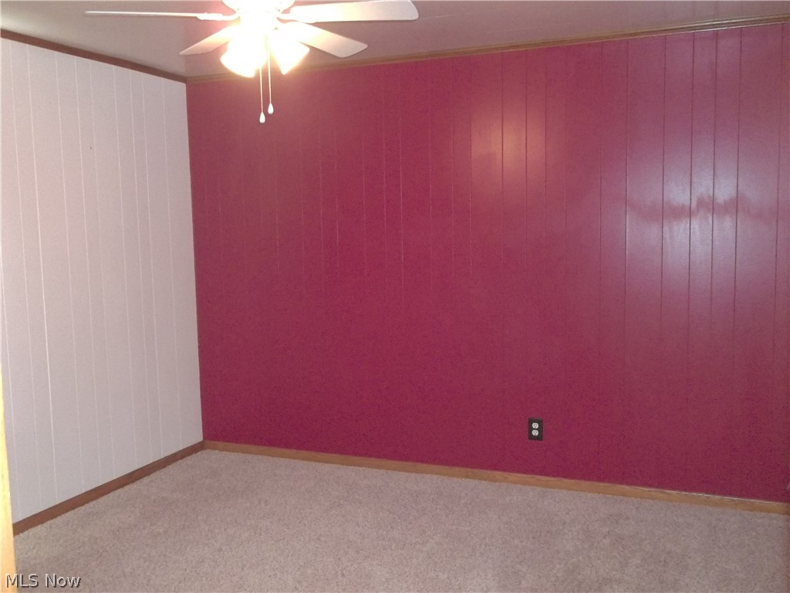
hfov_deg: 55.4
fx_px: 753
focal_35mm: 33
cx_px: 395
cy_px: 296
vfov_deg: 42.9
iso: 400
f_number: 3.3
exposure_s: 1/30
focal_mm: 5.9
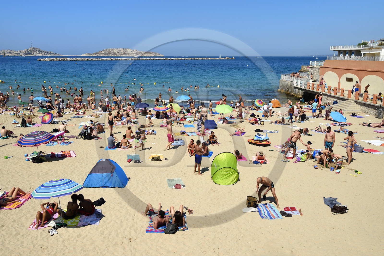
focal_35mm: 34
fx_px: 363
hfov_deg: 55.8
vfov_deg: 38.9
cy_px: 128
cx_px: 192
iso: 200
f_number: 14
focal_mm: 34
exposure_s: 1/320
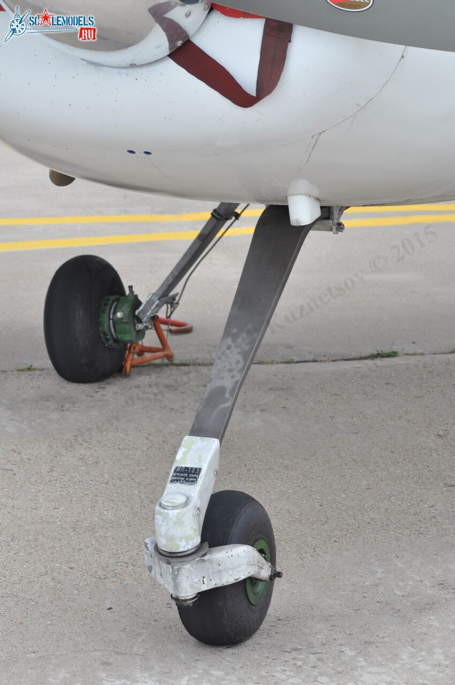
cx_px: 228
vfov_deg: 17.5
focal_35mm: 117
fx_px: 2224
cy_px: 342
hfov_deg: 11.7
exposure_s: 1/125
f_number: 8
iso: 200
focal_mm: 78
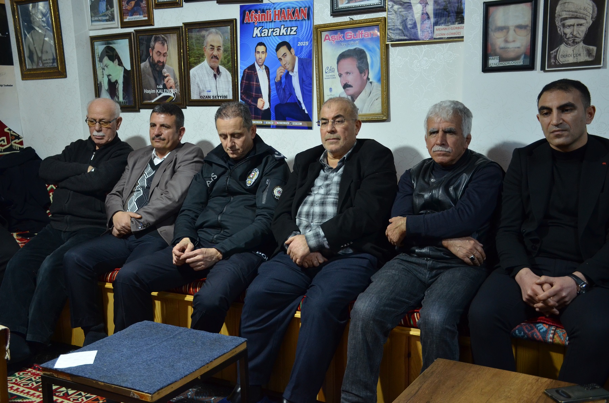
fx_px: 658
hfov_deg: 49.6
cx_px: 304
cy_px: 202
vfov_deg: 34.1
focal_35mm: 39
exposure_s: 1/30
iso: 1100
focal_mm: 26
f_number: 3.8
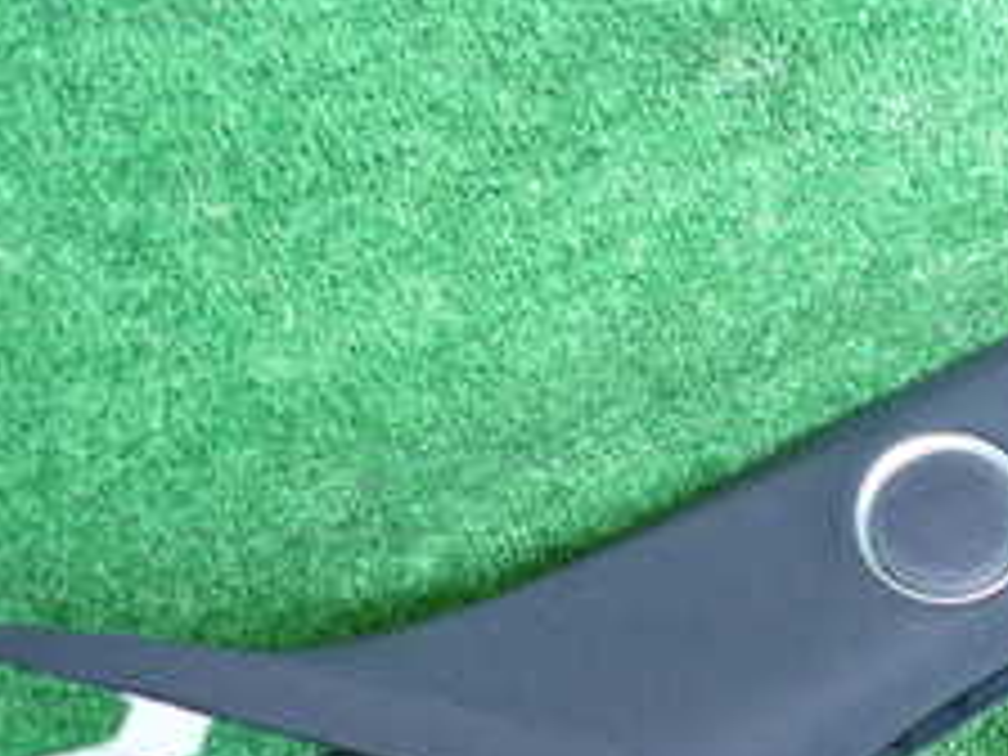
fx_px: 1951
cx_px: 1130
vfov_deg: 21.9
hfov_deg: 26.5
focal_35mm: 67
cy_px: 459
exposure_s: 1/30
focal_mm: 4.5
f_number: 2
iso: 250
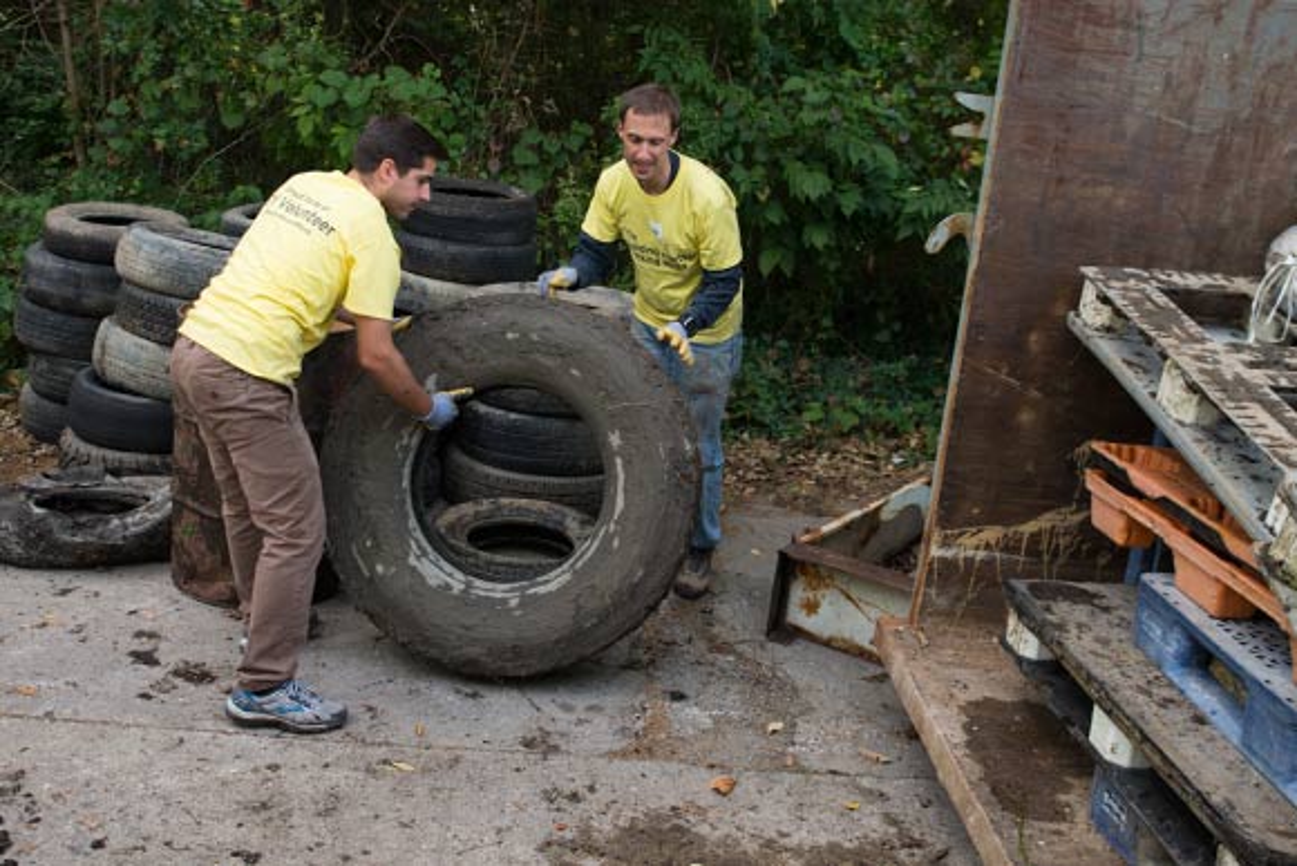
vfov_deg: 43.6
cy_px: 433
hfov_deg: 61.9
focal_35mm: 30
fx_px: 1081
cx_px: 648
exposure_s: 1/180
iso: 200
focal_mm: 30
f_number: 4.8
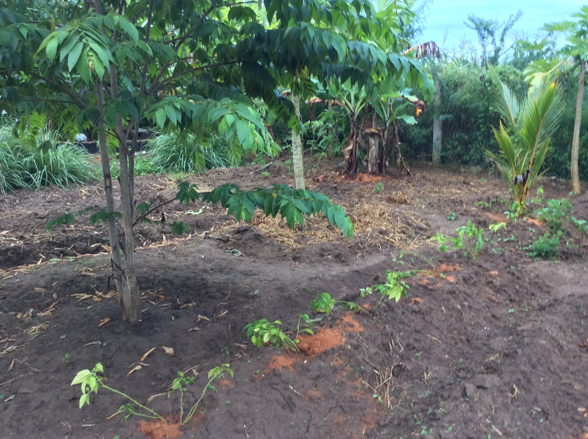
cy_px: 220
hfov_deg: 56.9
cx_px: 294
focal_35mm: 32
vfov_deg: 44.1
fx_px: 543
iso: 80
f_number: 2.4
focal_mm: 3.3
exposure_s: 1/25
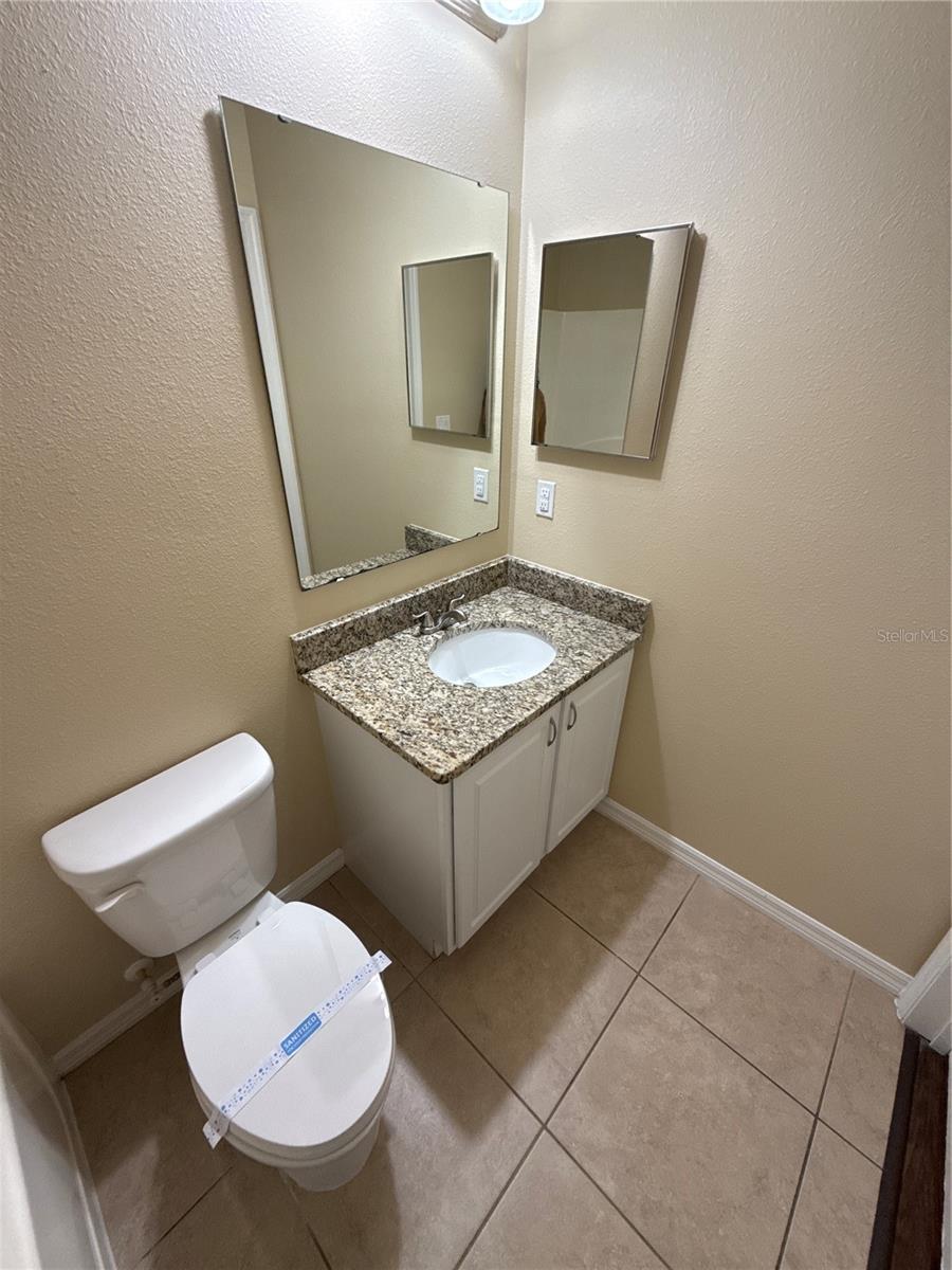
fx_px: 513
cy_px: 635
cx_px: 476
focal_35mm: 14
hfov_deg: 85.7
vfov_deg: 102.1
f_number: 2.2
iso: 250
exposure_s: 1/120
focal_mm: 2.22
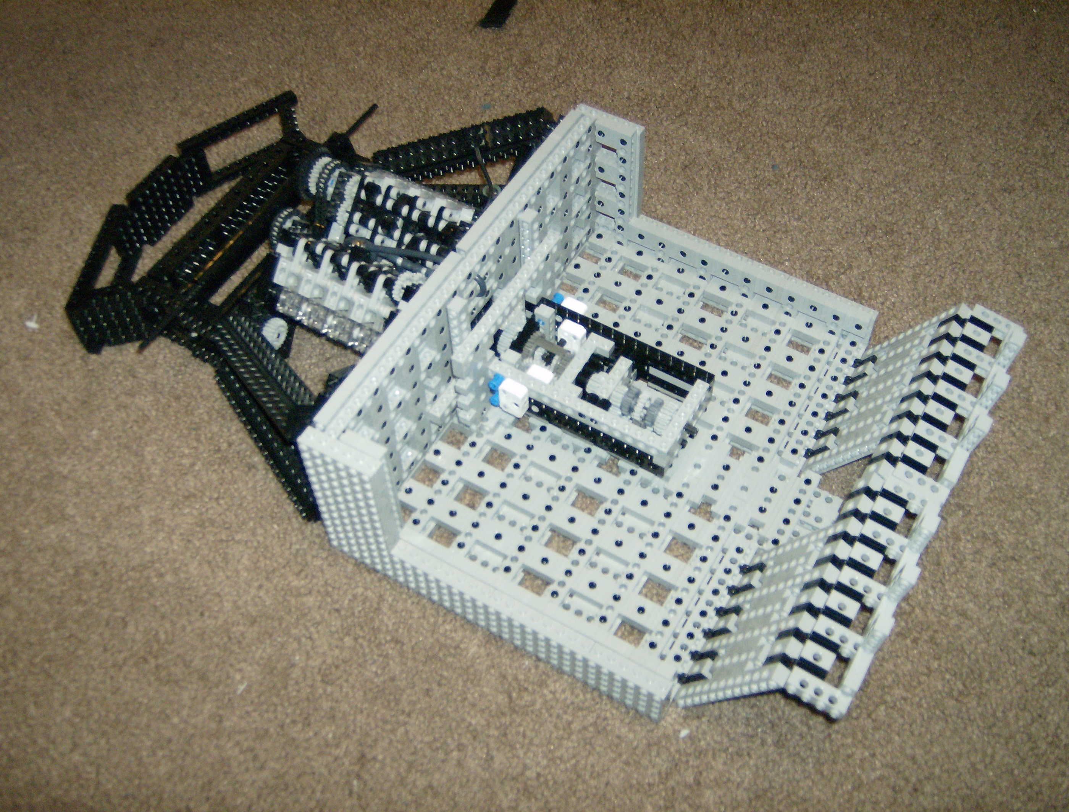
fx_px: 1179
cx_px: 534
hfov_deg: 48.8
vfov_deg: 38.0
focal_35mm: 38
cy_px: 406
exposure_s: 1/66.6
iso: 200
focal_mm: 6.4
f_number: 2.9
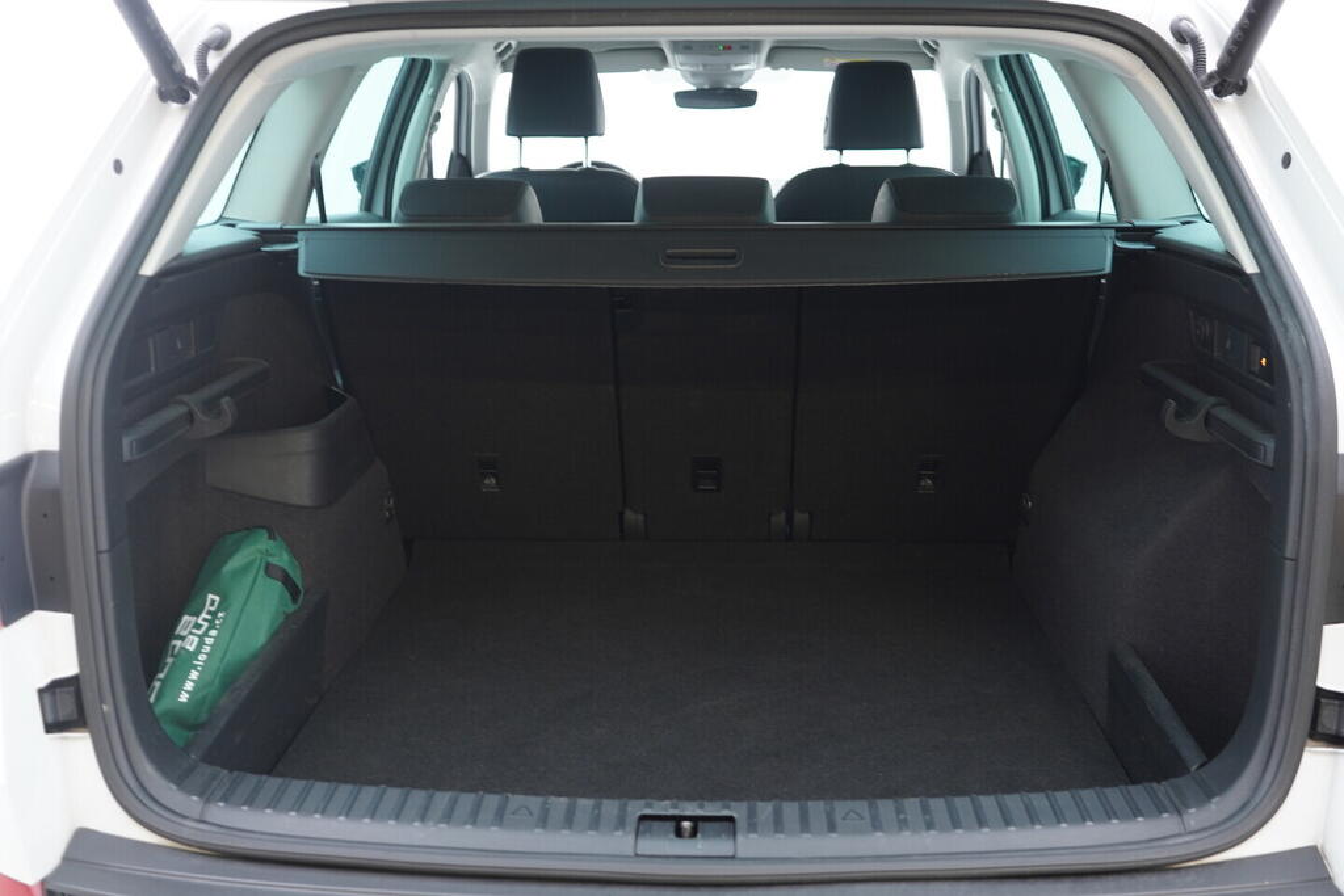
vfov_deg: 36.9
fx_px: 1344
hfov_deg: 53.1
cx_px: 672
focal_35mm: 36
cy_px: 448
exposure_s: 1/40
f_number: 2.8
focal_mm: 24
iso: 400
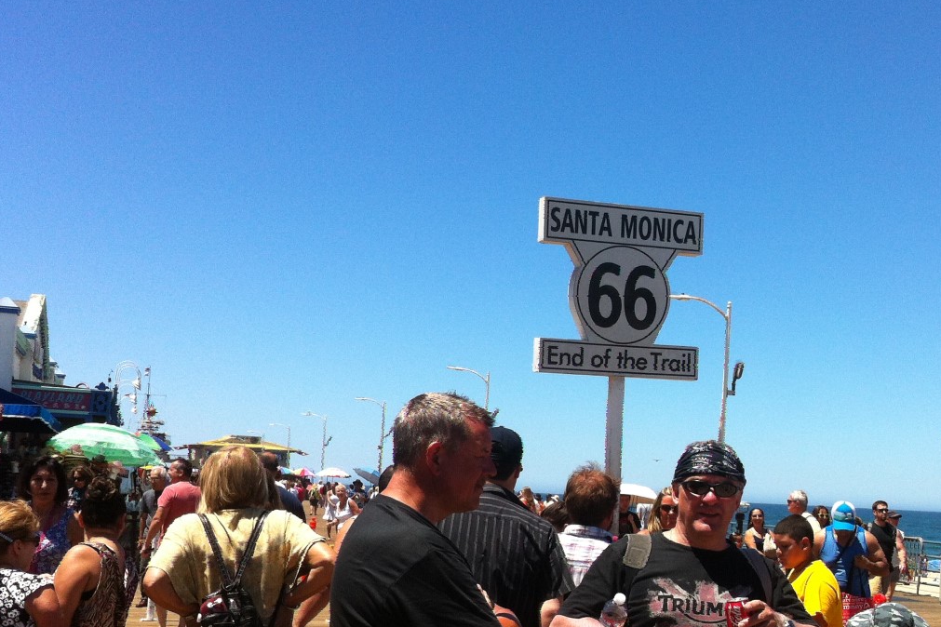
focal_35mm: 52
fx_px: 1359
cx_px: 621
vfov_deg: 25.8
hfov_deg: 37.8
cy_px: 423
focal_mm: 3.85
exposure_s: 1/1508
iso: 80
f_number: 2.8
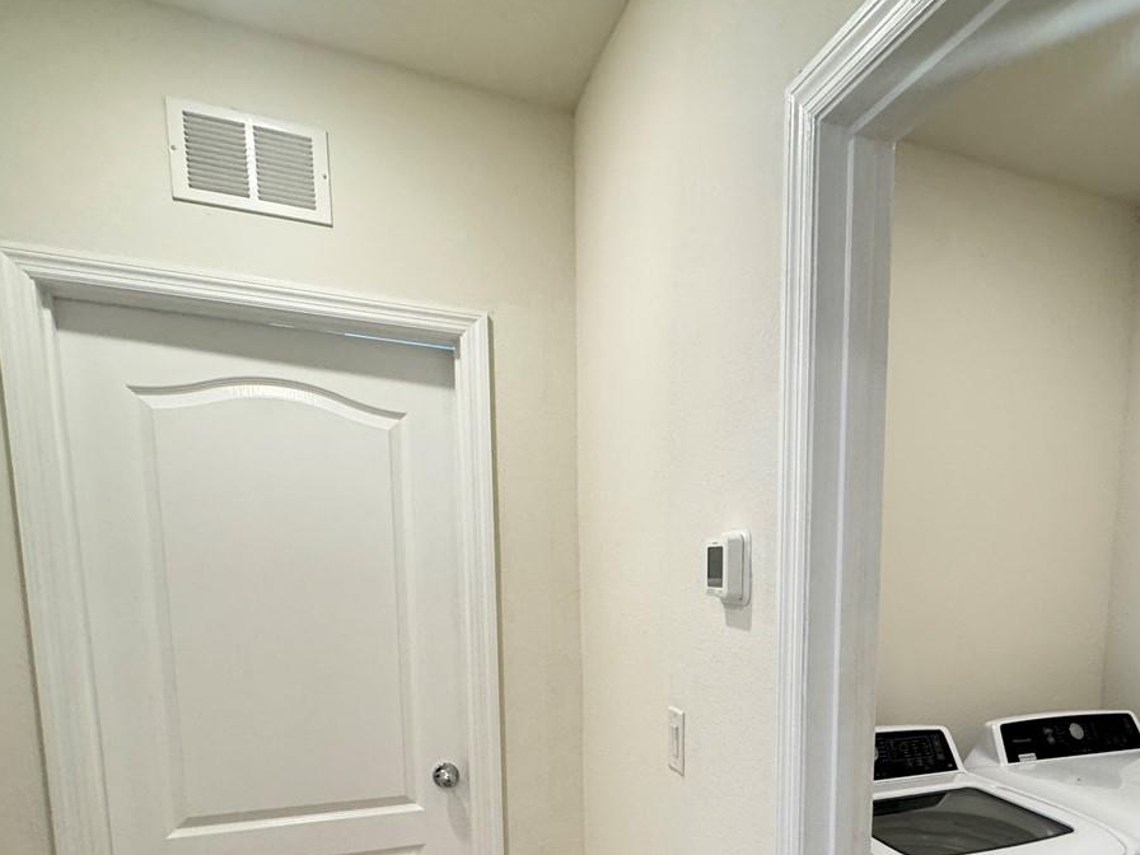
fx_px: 823
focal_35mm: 25
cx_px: 752
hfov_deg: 67.6
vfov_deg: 51.2
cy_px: 695
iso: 250
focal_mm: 2.22
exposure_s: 1/120
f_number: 2.2
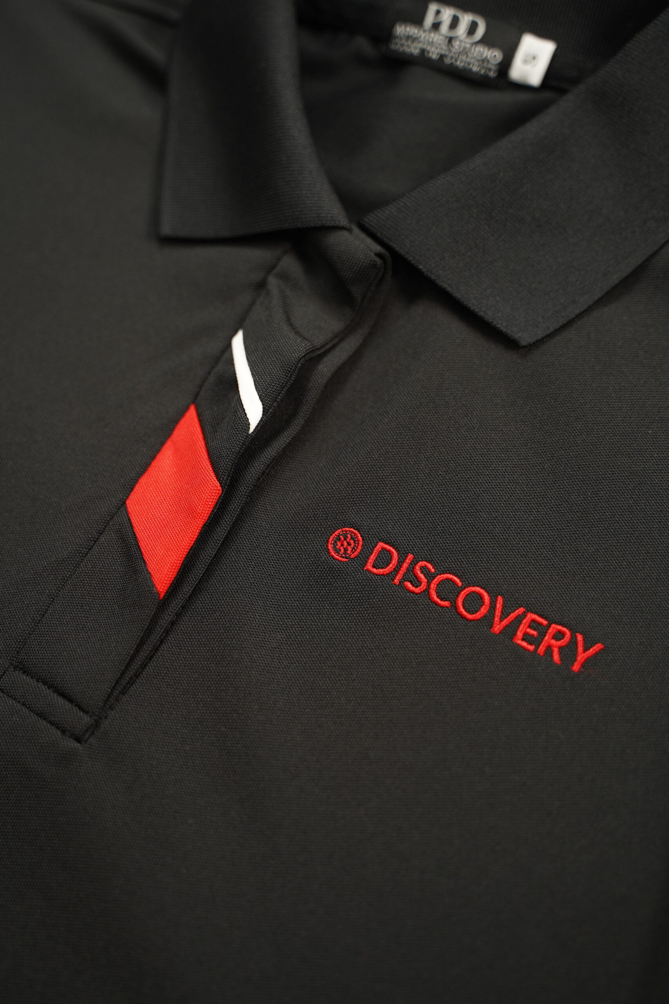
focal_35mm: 45
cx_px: 334
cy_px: 502
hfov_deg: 29.9
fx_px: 1254
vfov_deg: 43.6
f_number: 2.8
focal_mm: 45
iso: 500
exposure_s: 1/125
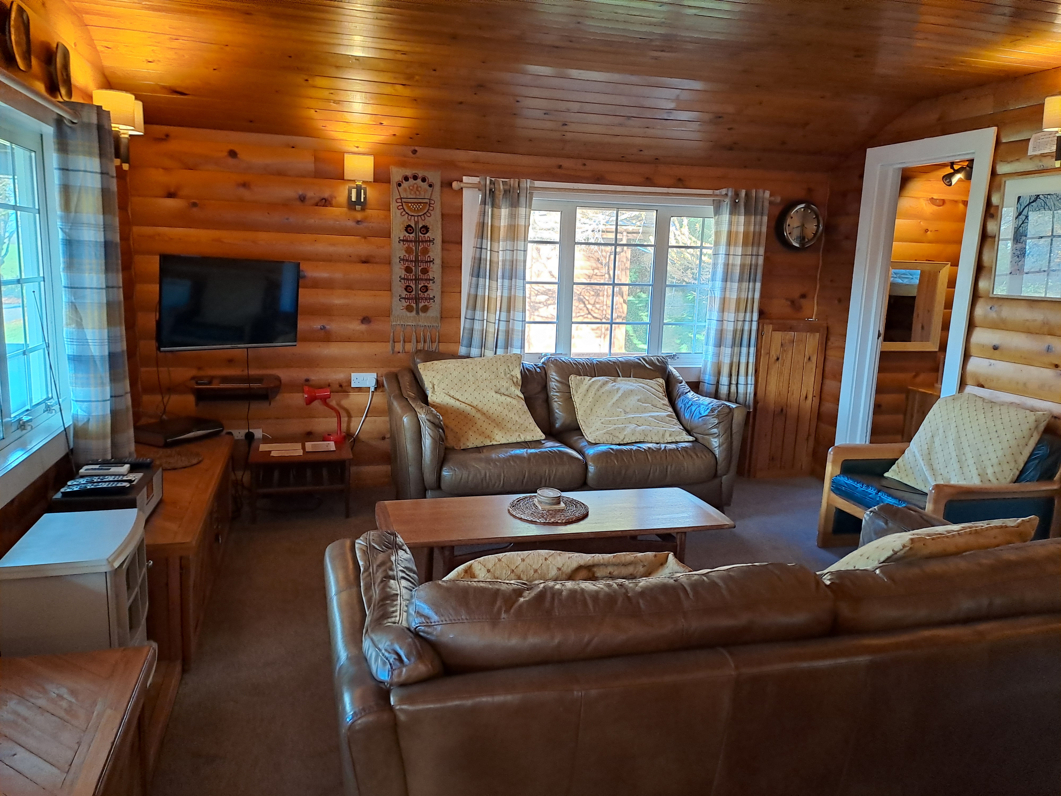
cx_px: 530
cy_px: 398
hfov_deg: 69.4
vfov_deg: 54.9
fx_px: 766
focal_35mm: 25
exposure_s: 1/50
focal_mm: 4.65
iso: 200
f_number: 1.8
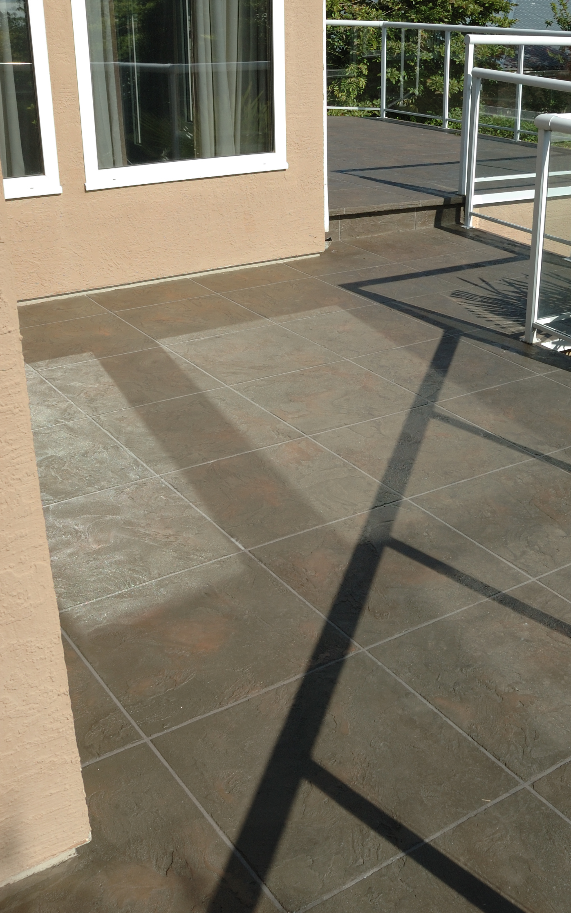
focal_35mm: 37
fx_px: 921
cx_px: 397
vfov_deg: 52.6
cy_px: 407
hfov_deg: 34.0
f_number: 9
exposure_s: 1/320
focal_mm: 18
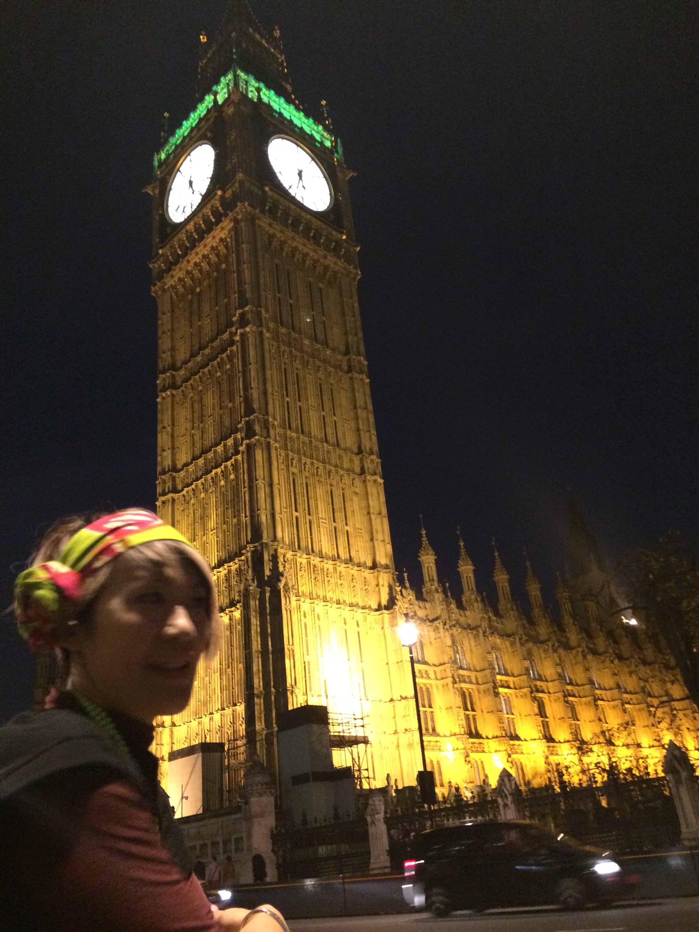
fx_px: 781
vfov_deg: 61.7
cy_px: 466
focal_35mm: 29
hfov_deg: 48.2
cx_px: 350
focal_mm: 4.15
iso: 500
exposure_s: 1/15
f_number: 2.2
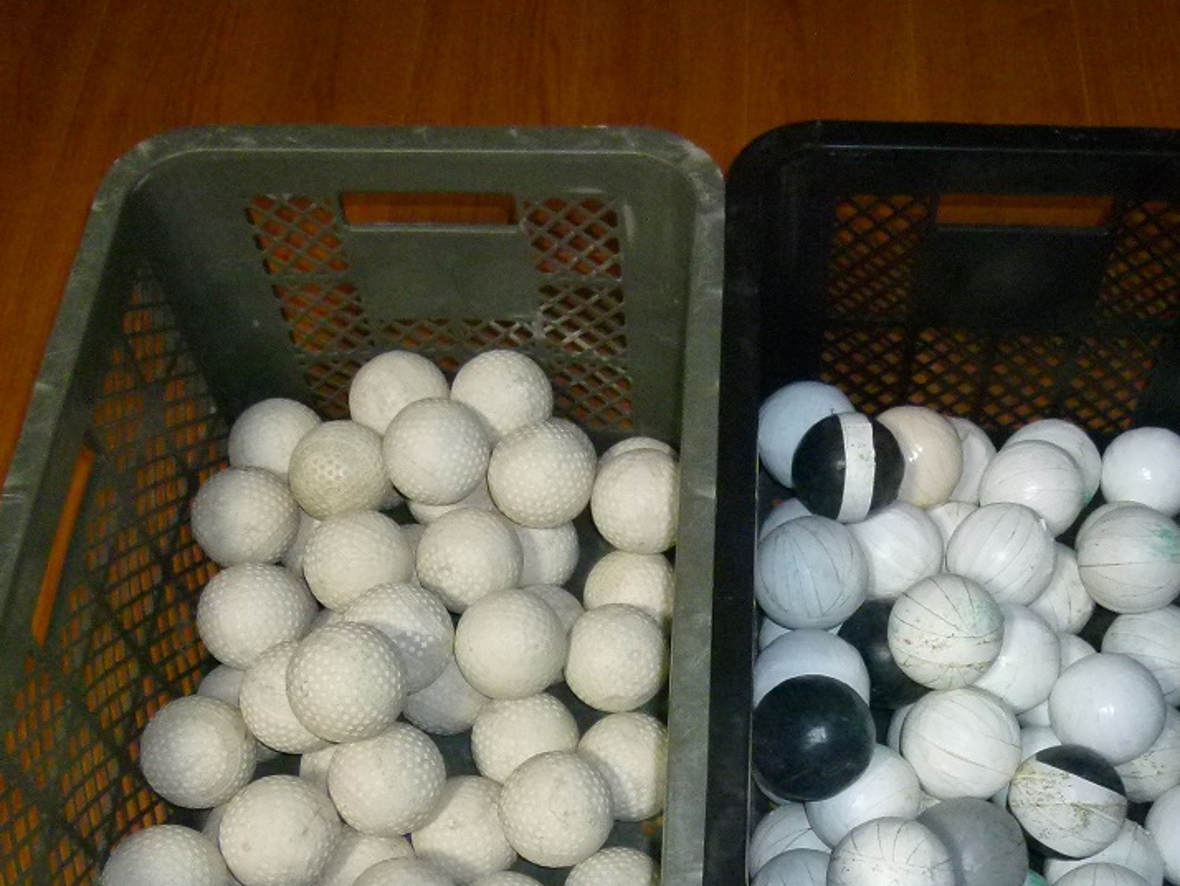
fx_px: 1466
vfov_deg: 33.1
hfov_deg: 43.7
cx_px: 689
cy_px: 645
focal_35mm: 43
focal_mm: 4.3
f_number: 2.2
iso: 400
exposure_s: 1/60
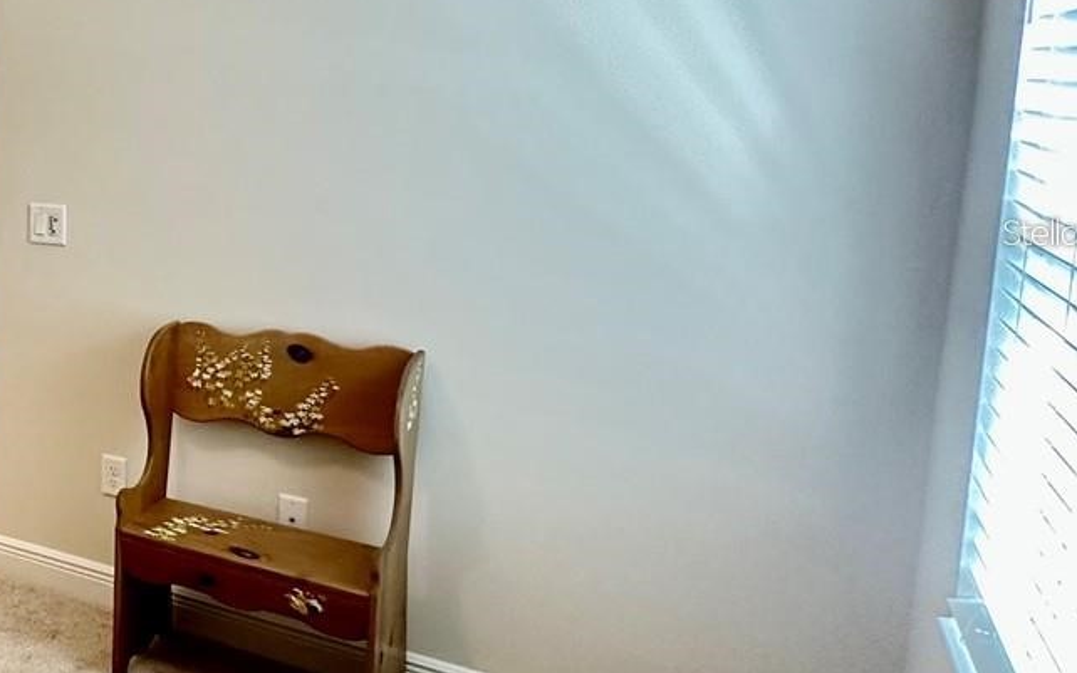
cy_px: 232
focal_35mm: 37
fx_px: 1086
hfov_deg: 39.7
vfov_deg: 34.1
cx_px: -181
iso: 250
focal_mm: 2.22
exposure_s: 1/120
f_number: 2.2
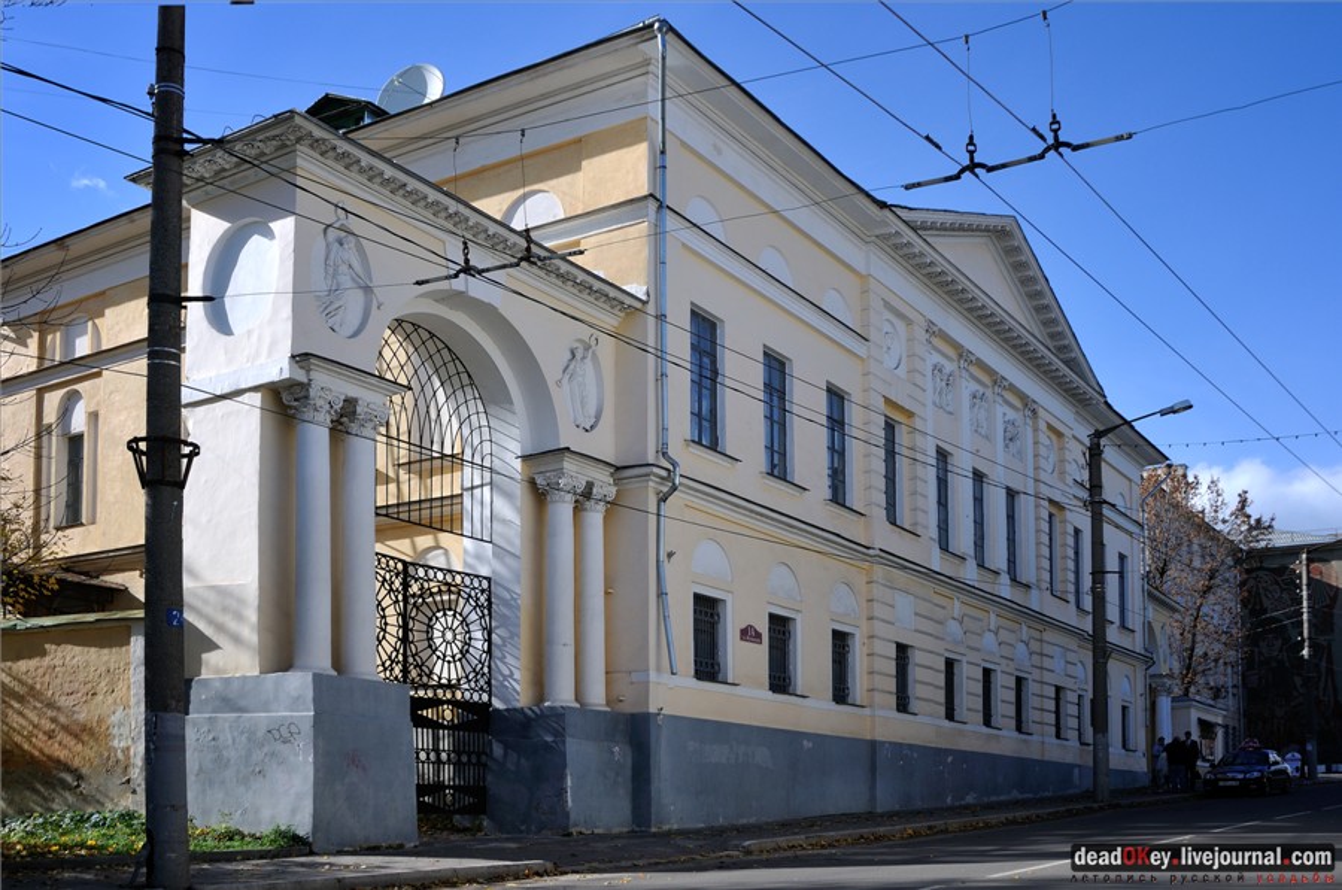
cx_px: 671
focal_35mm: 36
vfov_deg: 36.8
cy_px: 445
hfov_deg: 53.2
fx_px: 1340
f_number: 7.1
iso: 125
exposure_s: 1/400
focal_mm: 24
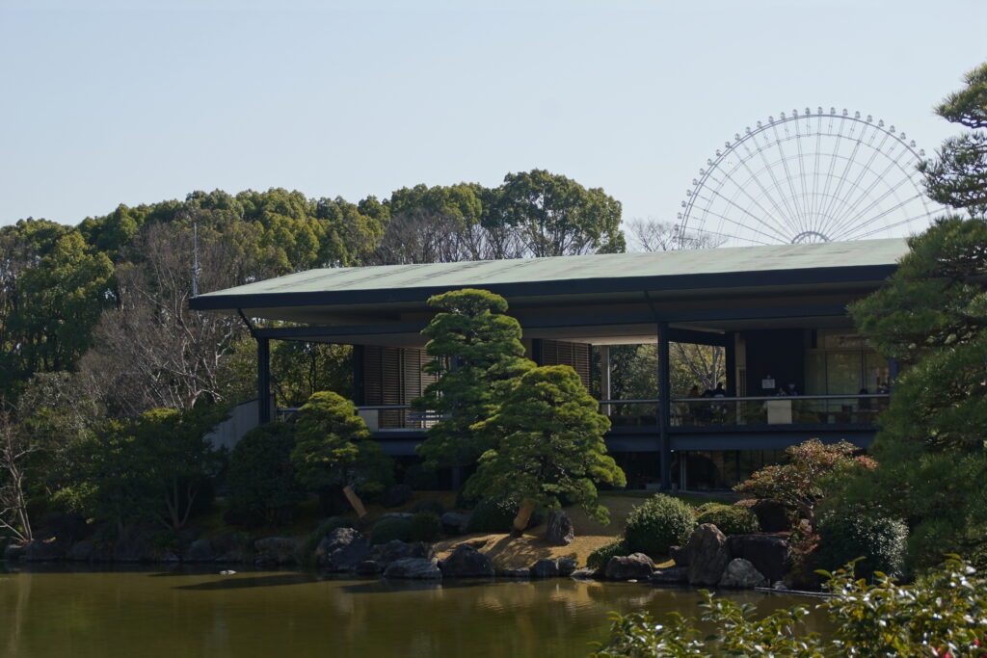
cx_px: 494
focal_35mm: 82
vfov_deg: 16.6
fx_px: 2262
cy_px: 329
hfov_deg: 24.6
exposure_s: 1/250
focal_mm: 55
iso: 100
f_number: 6.3
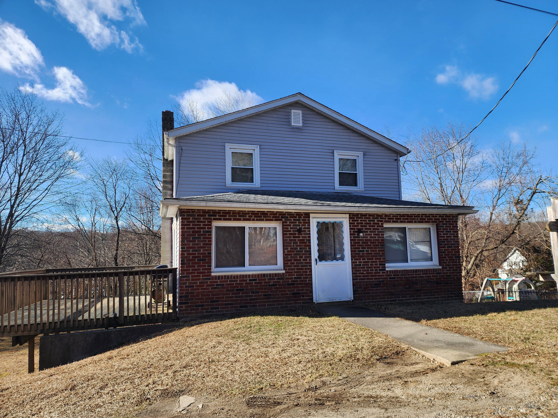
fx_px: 371
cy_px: 209
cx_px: 279
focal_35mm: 23
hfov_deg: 73.9
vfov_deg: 58.9
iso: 12
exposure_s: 1/633
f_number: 1.8
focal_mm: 6.4
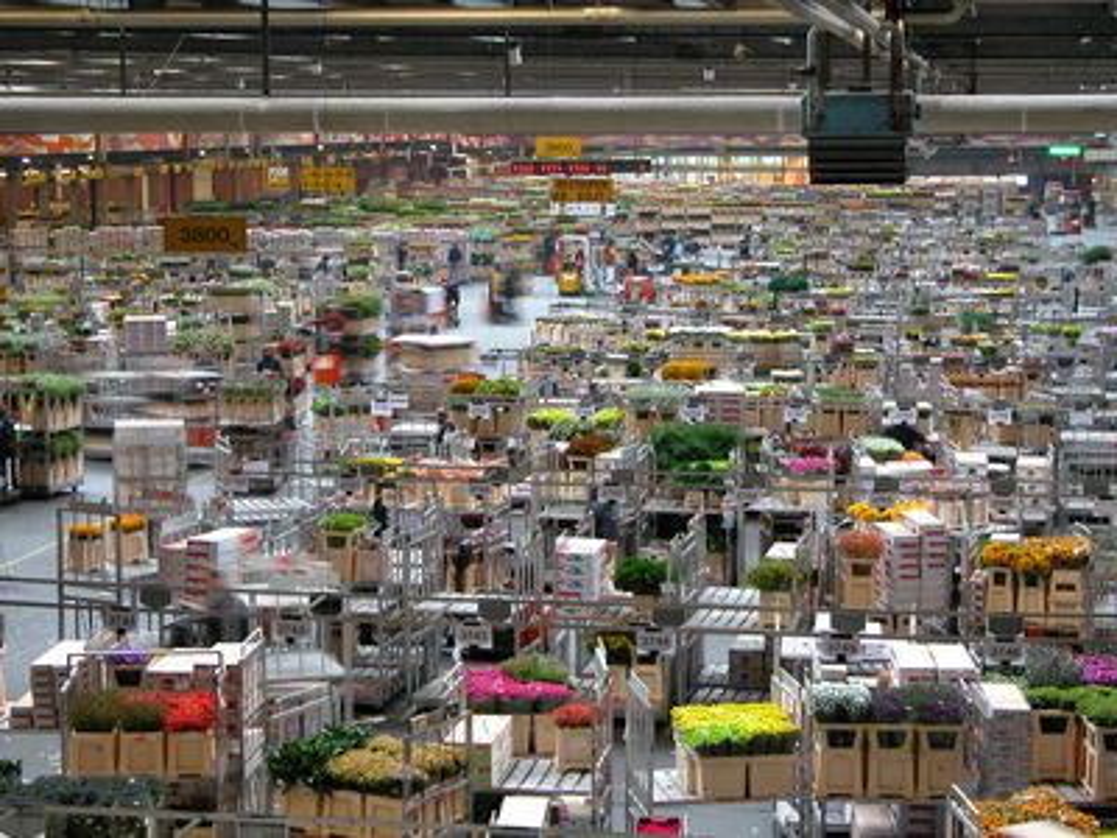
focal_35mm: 81
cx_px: 558
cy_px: 419
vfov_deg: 18.2
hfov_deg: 24.1
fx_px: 2614
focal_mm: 21
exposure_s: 1/4.1
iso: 123
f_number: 3.5
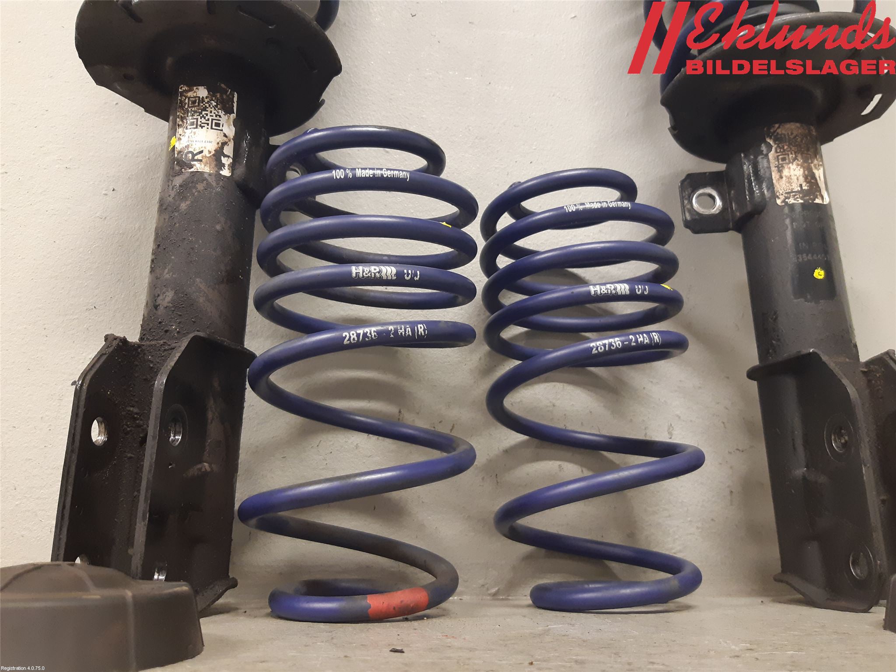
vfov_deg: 53.1
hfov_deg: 67.3
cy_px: 336
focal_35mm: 26
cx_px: 448
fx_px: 673
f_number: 1.7
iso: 200
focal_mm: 3.93
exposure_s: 1/33
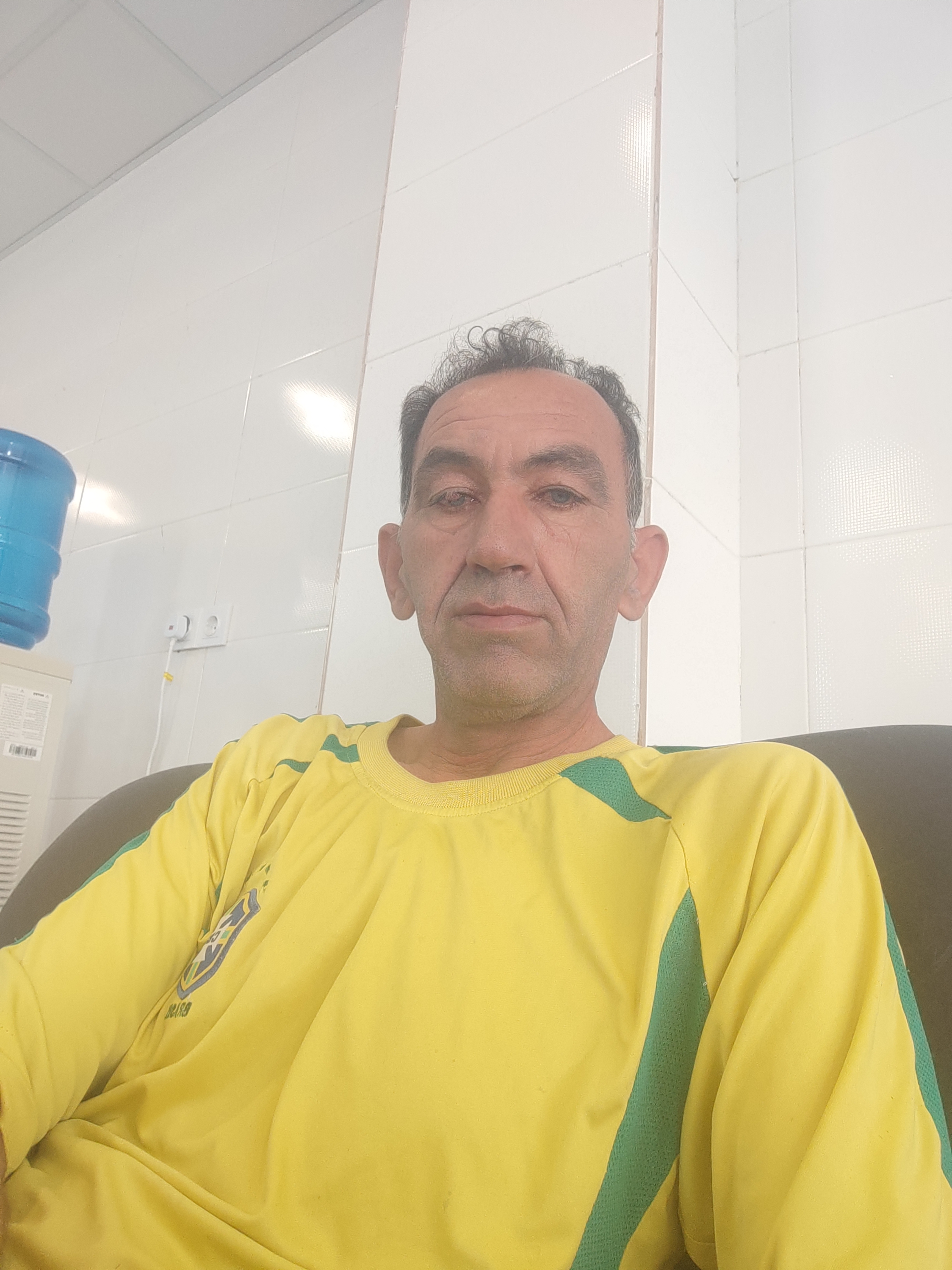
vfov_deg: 84.7
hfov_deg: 68.7
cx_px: 476
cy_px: 635
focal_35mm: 19
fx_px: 697
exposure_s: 1/50
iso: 61
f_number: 2.45
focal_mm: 3.26
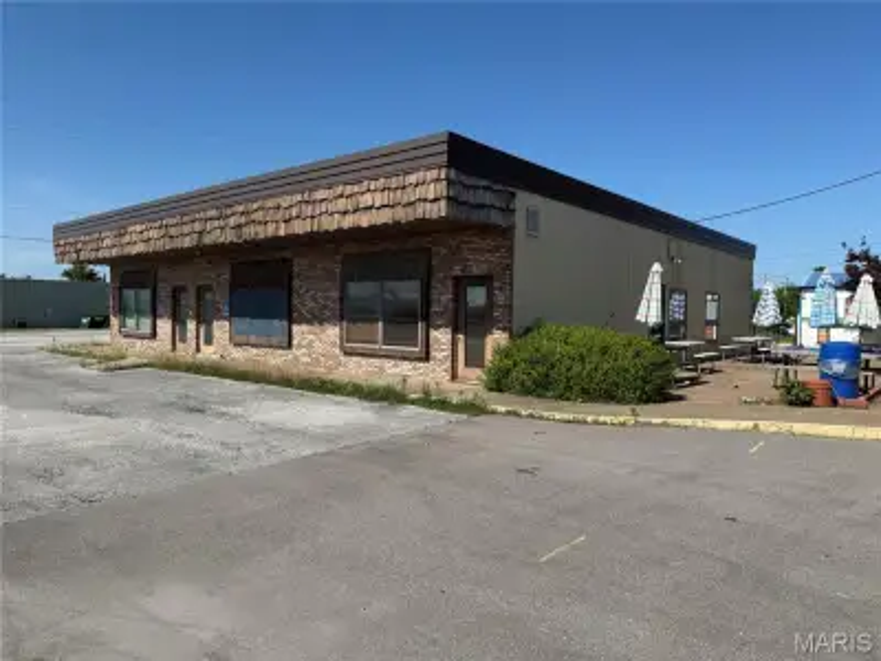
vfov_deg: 56.8
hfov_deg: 71.6
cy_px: 330
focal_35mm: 24
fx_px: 611
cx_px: 440
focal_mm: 6.76
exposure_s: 1/5714
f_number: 1.78
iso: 80
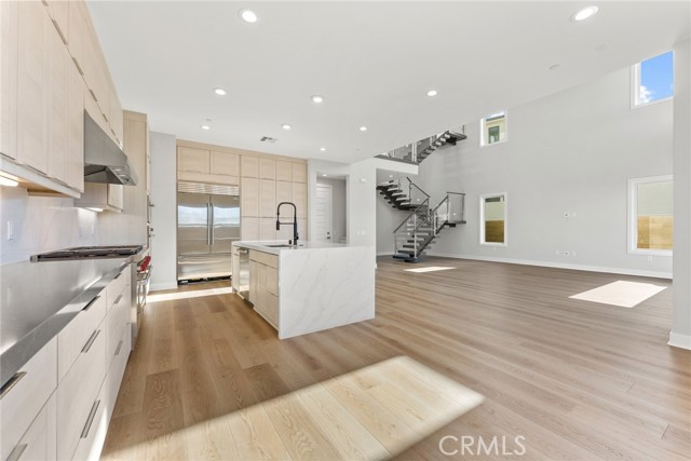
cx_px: 346
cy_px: 230
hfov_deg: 104.2
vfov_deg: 81.2
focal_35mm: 14
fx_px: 269
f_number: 6.3
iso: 250
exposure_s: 1/40
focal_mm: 14
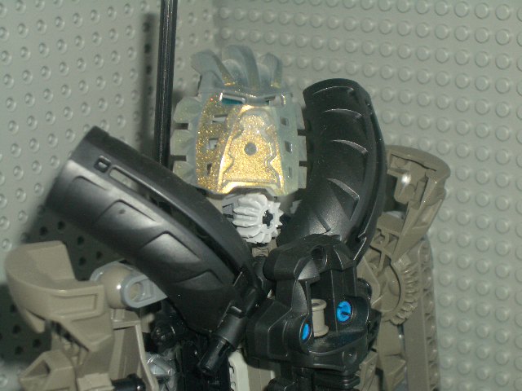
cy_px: 196
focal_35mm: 88
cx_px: 261
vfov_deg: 16.8
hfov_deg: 22.3
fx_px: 1327
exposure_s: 1/60
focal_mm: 14.6
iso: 100
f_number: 4.4
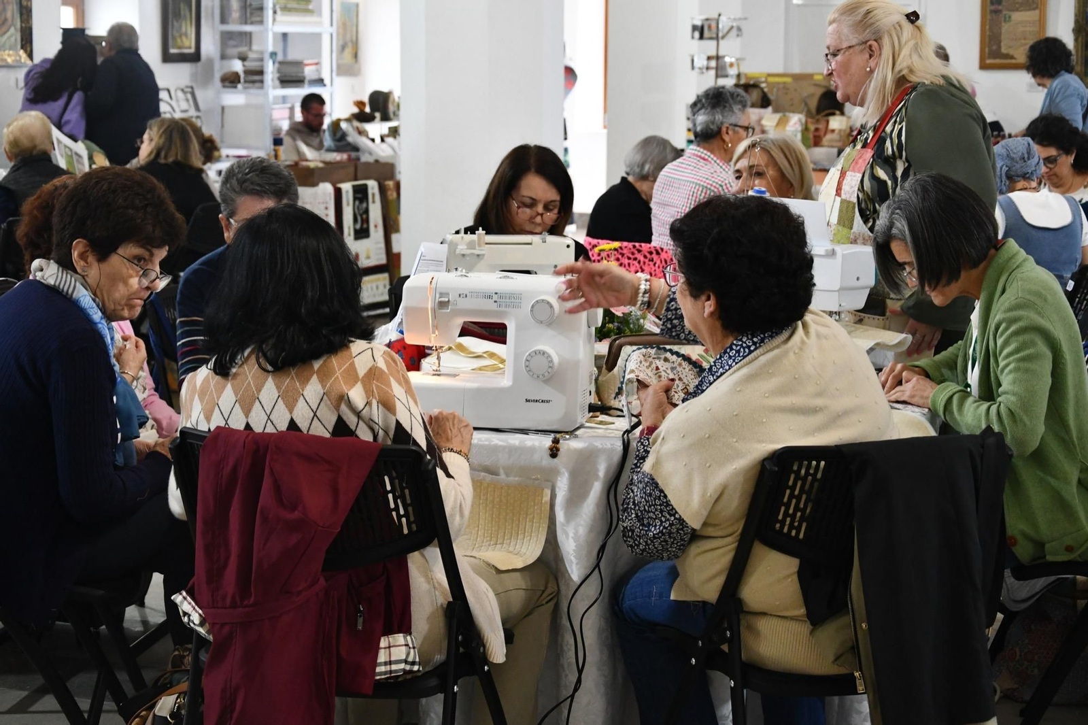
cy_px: 362
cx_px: 544
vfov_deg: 20.3
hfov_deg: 30.1
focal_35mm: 67
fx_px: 2024
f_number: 4.8
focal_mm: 45
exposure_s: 1/125
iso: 2500
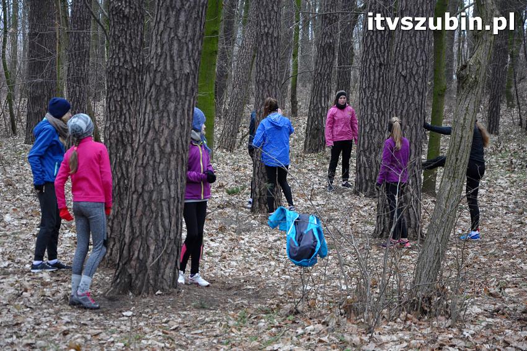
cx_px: 264
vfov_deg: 13.8
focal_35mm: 99
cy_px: 176
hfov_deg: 20.6
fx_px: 1448
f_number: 5.3
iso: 1600
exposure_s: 1/125
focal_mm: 66
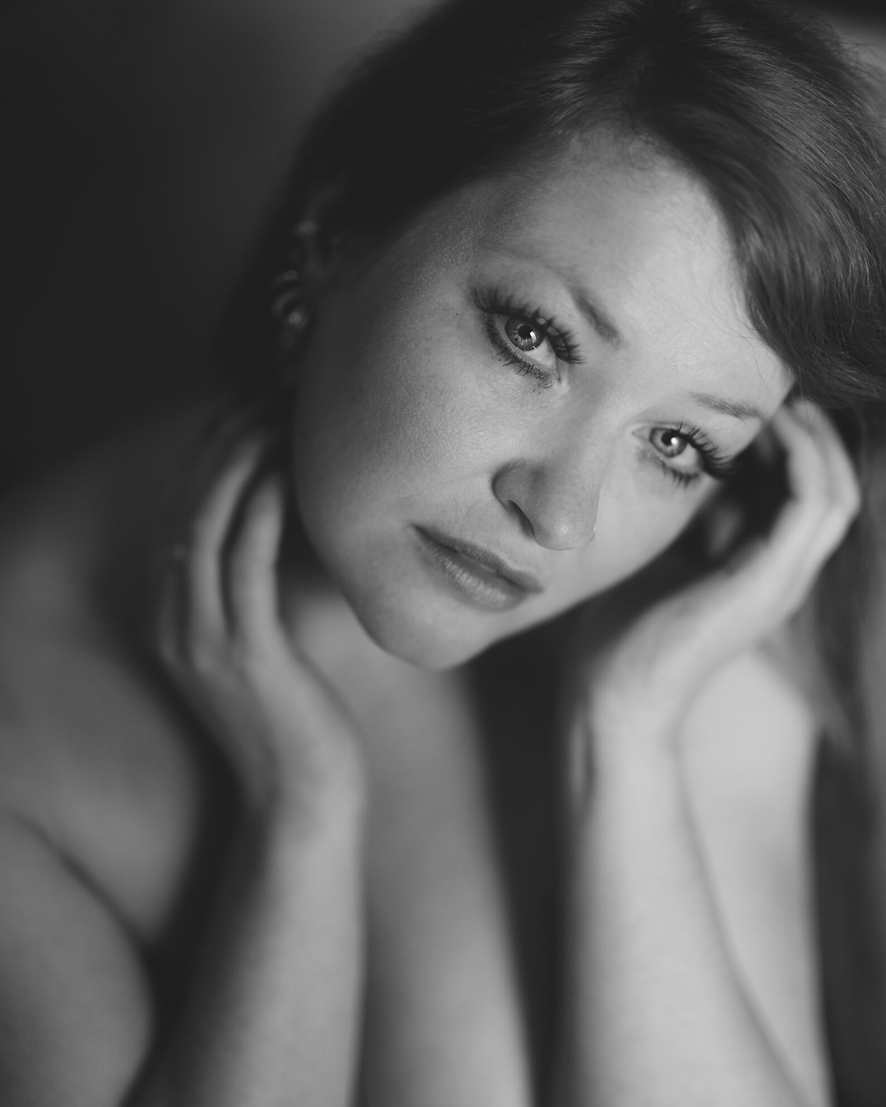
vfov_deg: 33.0
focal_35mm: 57
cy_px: 551
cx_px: 447
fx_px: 1868
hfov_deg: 26.7
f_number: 1.2
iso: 320
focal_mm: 50
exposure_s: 1/160
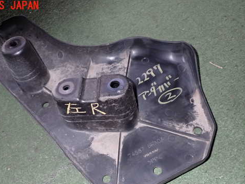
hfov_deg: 48.7
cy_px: 116
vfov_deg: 37.4
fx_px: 269
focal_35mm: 38
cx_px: 100
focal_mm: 5.4
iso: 250
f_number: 6.3
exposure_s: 1/30
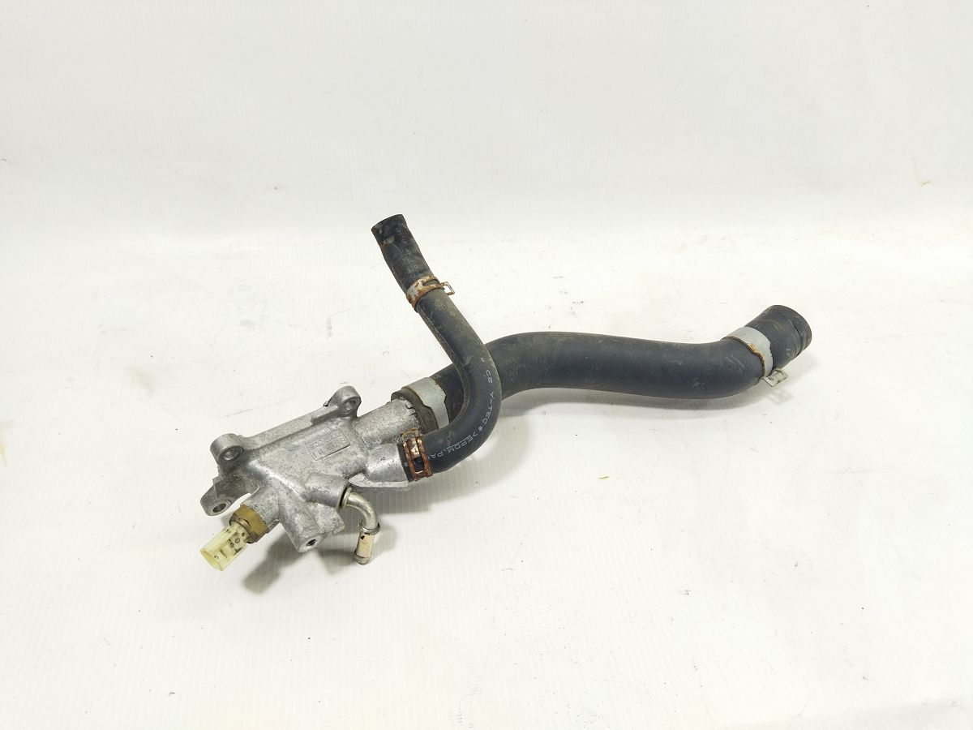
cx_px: 486
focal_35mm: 27
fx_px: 759
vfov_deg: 51.4
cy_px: 365
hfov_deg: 65.3
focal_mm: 4.71
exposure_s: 1/100
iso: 149
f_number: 1.79
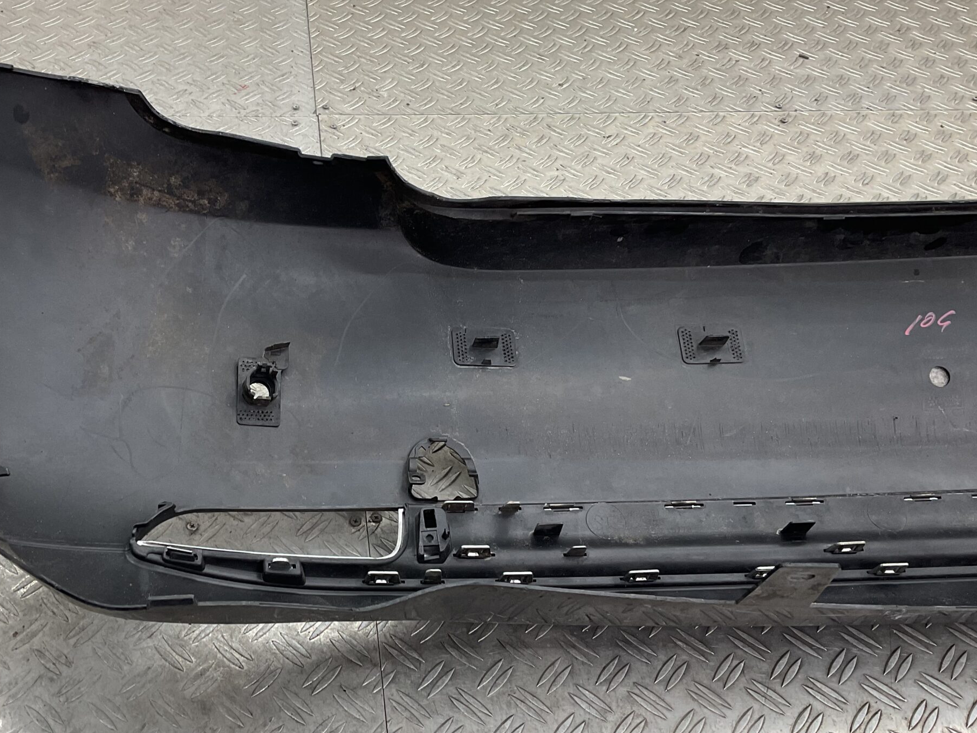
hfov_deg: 45.3
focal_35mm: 41
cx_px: 346
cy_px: 354
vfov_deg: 35.1
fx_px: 1157
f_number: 1.8
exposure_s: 1/100
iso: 50
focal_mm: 3
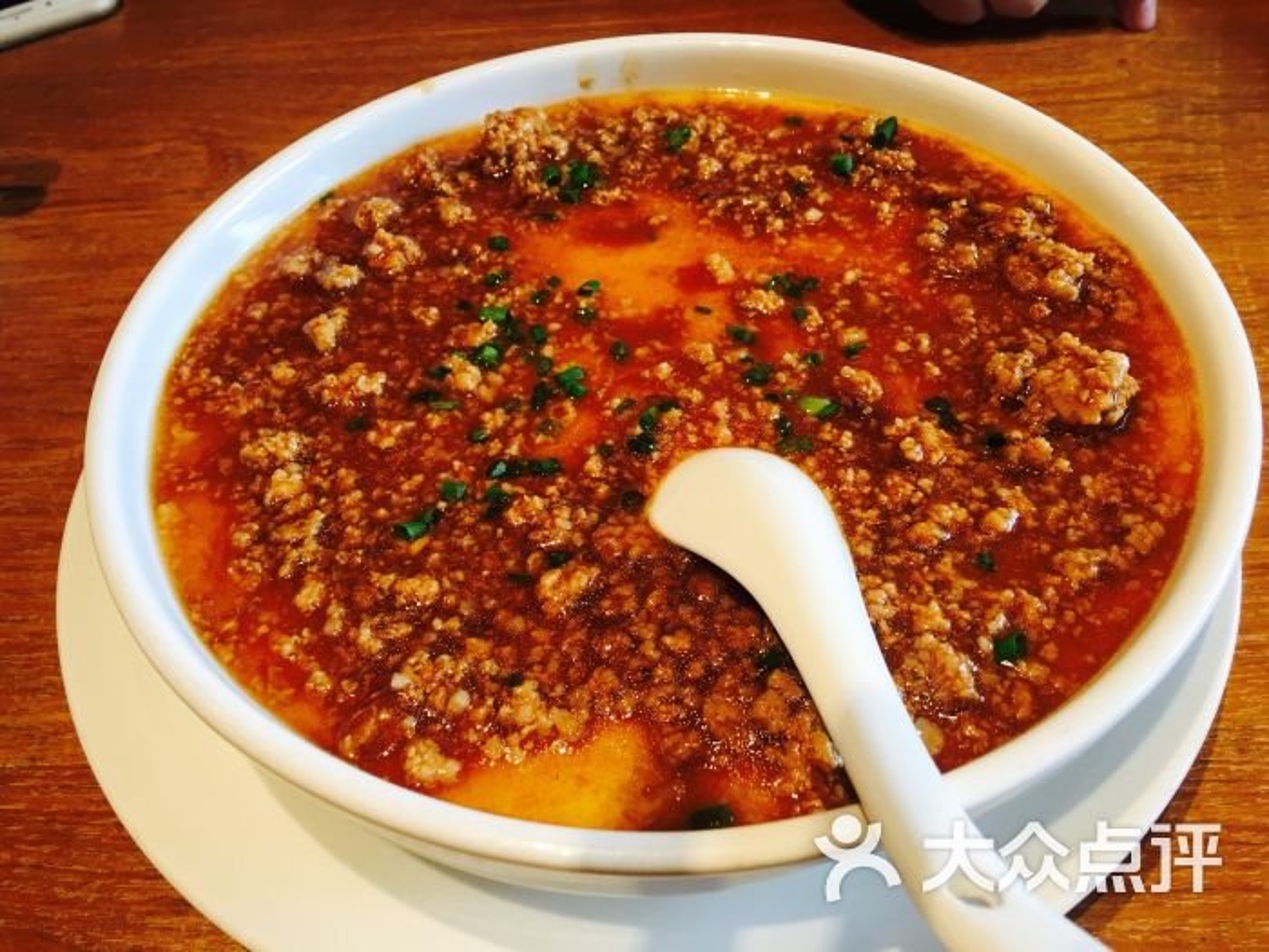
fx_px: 1063
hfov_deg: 61.7
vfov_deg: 48.2
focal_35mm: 29
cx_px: 634
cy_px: 476
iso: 25
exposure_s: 1/33
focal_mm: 4.15
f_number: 2.2
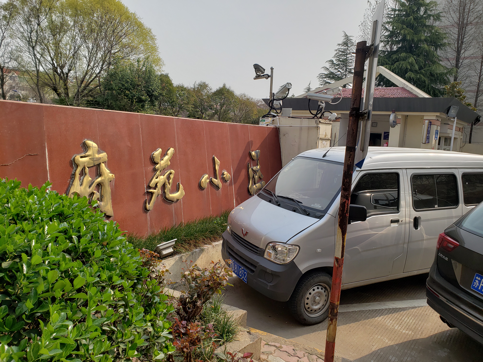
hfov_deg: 67.3
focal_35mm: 26
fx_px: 363
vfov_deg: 53.1
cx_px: 242
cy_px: 181
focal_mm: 4.3
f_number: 2.4
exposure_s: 1/1431
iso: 50
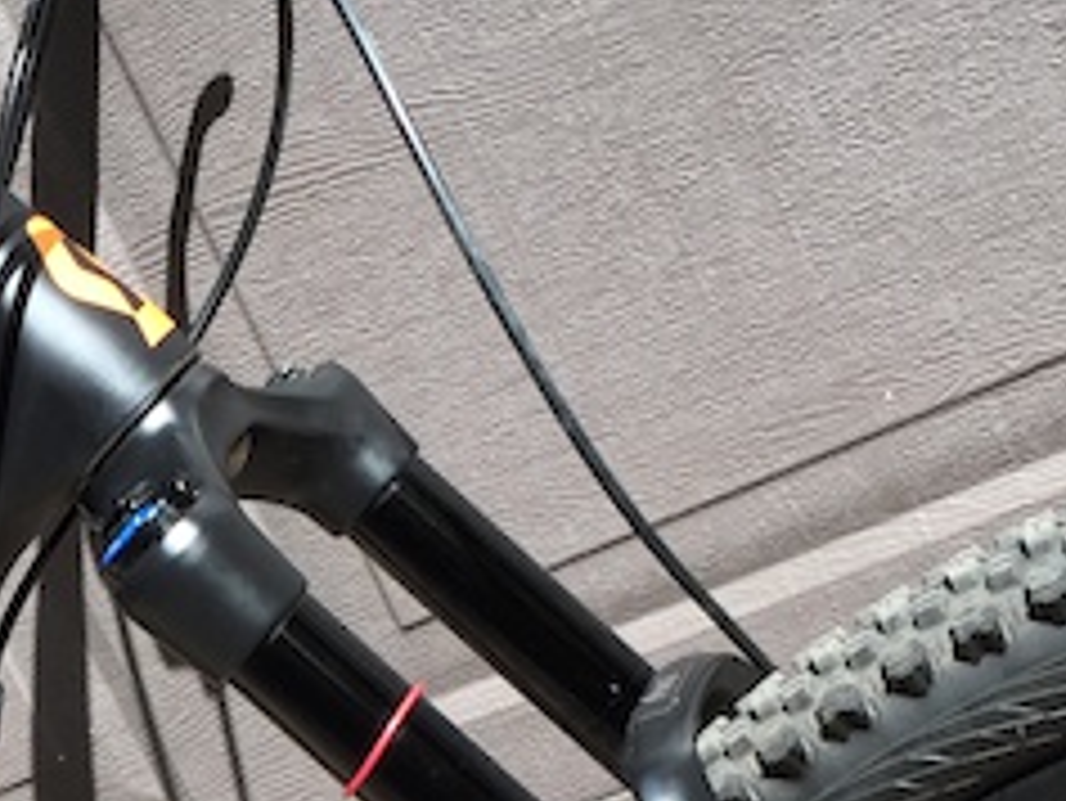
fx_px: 3019
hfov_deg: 19.4
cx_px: -31
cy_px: 1094
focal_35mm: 98
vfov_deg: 14.4
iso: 32
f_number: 2.2
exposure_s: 1/573
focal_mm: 4.15
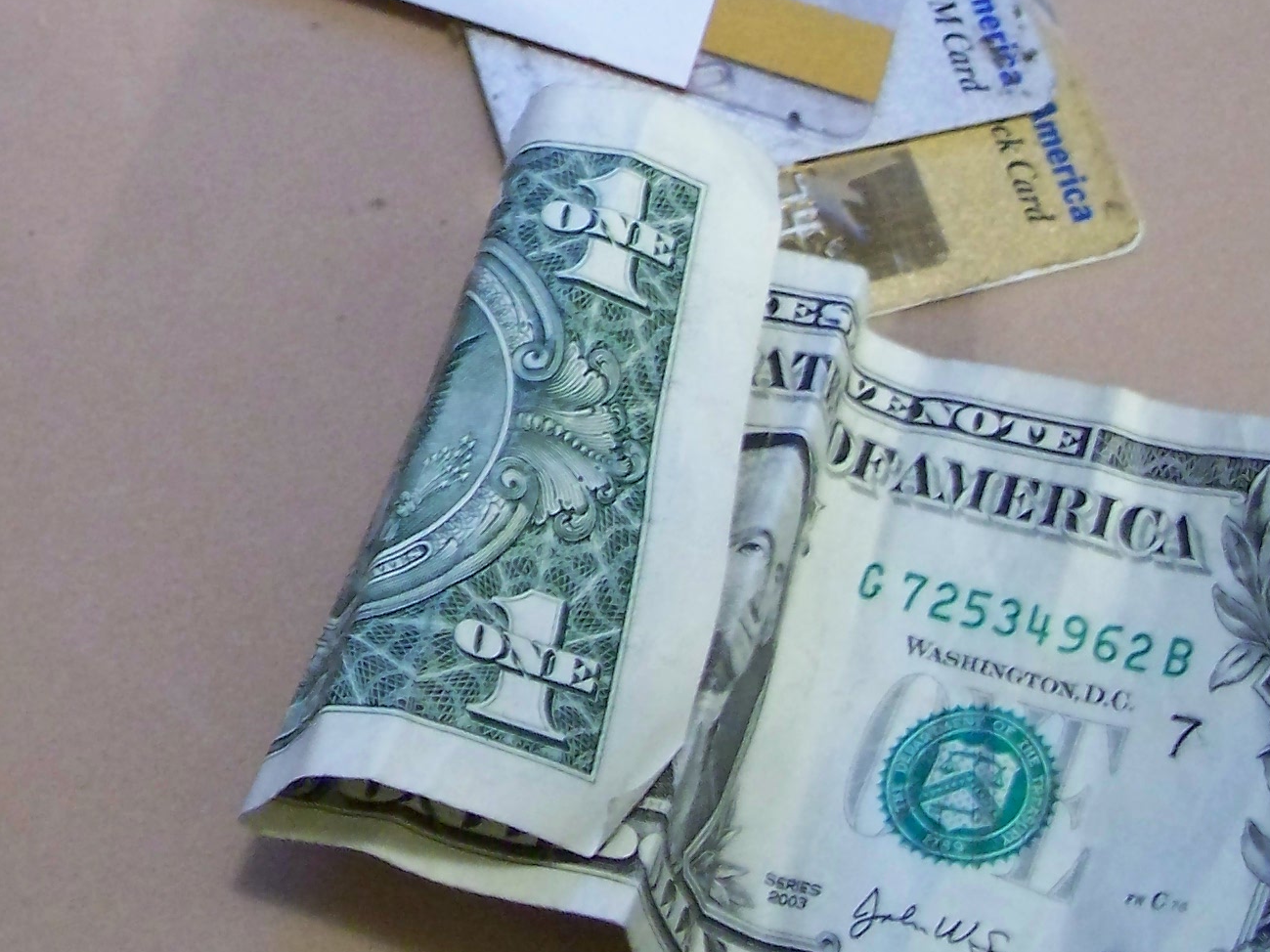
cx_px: 154
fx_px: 3412
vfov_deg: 15.6
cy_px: 36
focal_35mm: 93
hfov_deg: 20.7
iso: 400
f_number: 2.8
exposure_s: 1/15
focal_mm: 7.8
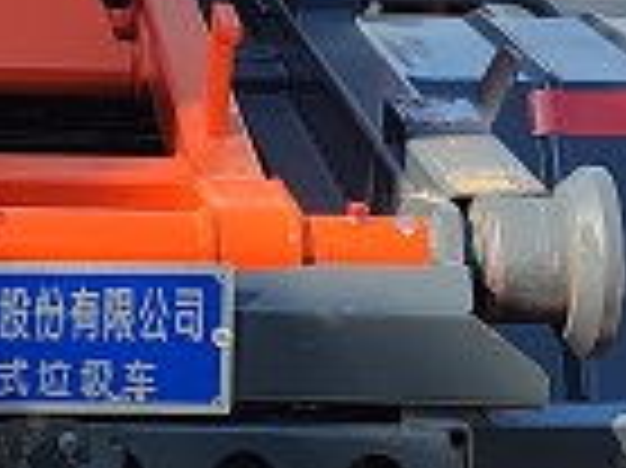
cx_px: 34
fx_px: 2042
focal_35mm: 113
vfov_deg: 13.0
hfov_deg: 17.1
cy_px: 50
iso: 50
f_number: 1.75
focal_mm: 5.96
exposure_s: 1/641
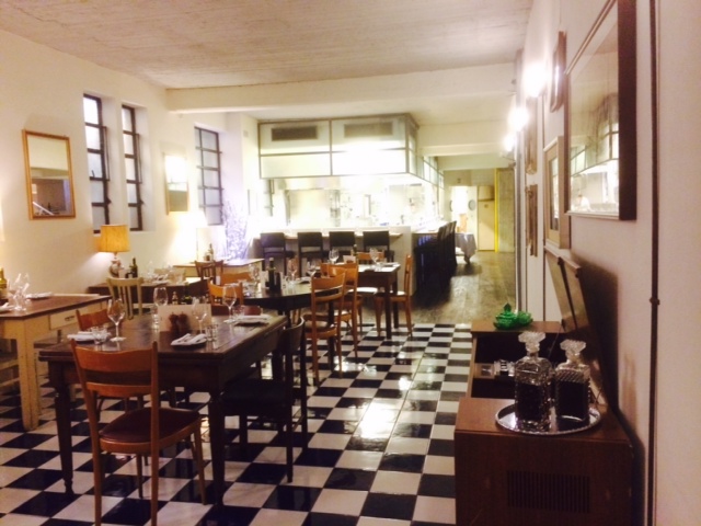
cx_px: 350
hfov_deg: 60.0
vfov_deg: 46.8
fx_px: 608
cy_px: 263
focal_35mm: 30
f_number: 2.2
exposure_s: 1/15
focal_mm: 4.12
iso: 400
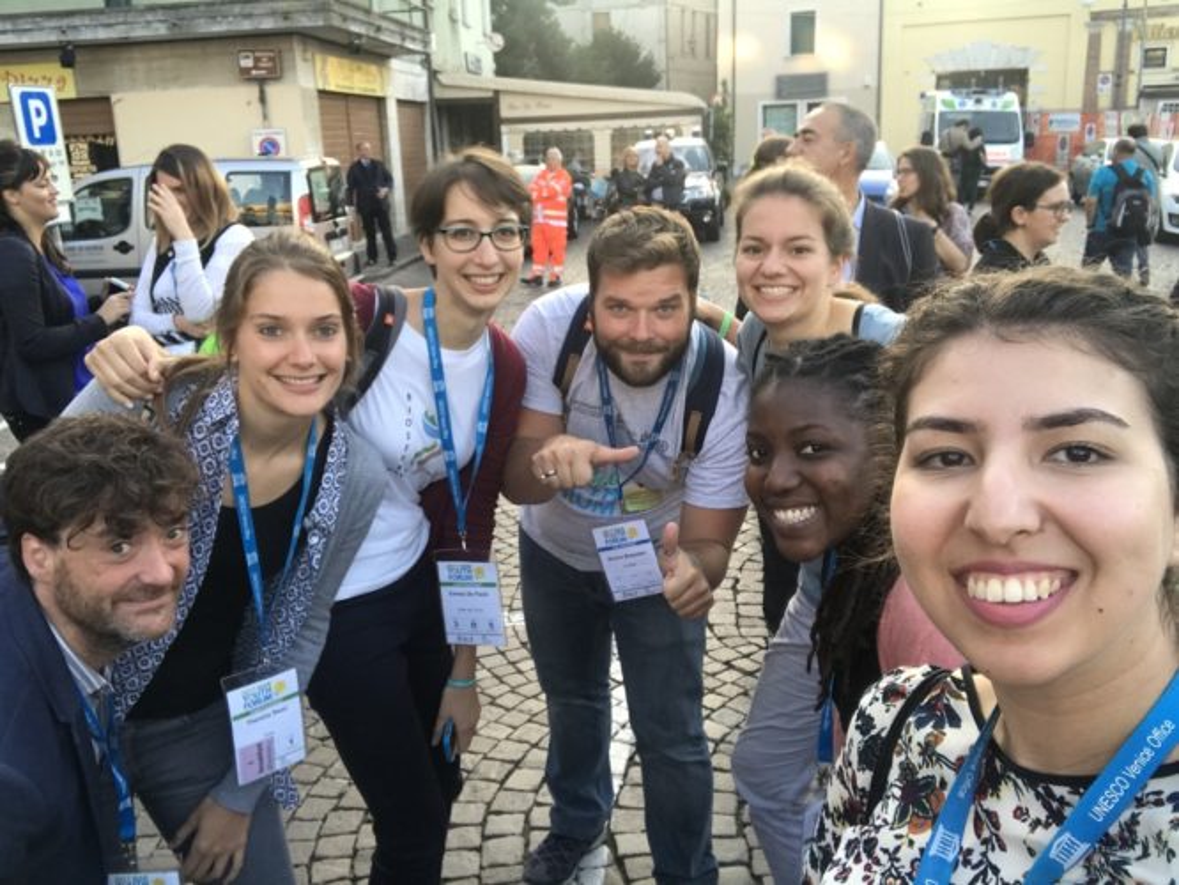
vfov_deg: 44.2
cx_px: 590
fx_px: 1090
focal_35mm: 32
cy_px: 442
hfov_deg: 56.8
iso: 25
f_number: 2.2
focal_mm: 2.87
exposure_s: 1/50
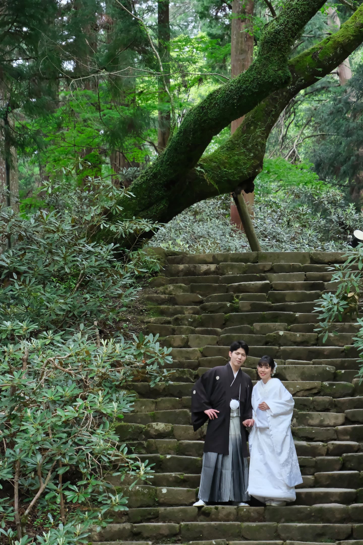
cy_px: 272
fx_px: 2117
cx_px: 182
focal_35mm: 140
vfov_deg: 14.7
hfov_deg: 9.8
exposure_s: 1/200
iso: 3200
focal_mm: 93.2
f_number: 5.6
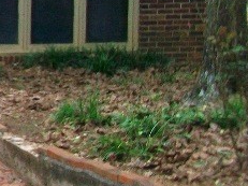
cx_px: -293
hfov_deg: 11.9
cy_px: -68
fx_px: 1017
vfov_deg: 10.2
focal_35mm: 142
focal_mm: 5.7
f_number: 2.8
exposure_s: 1/160
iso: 64
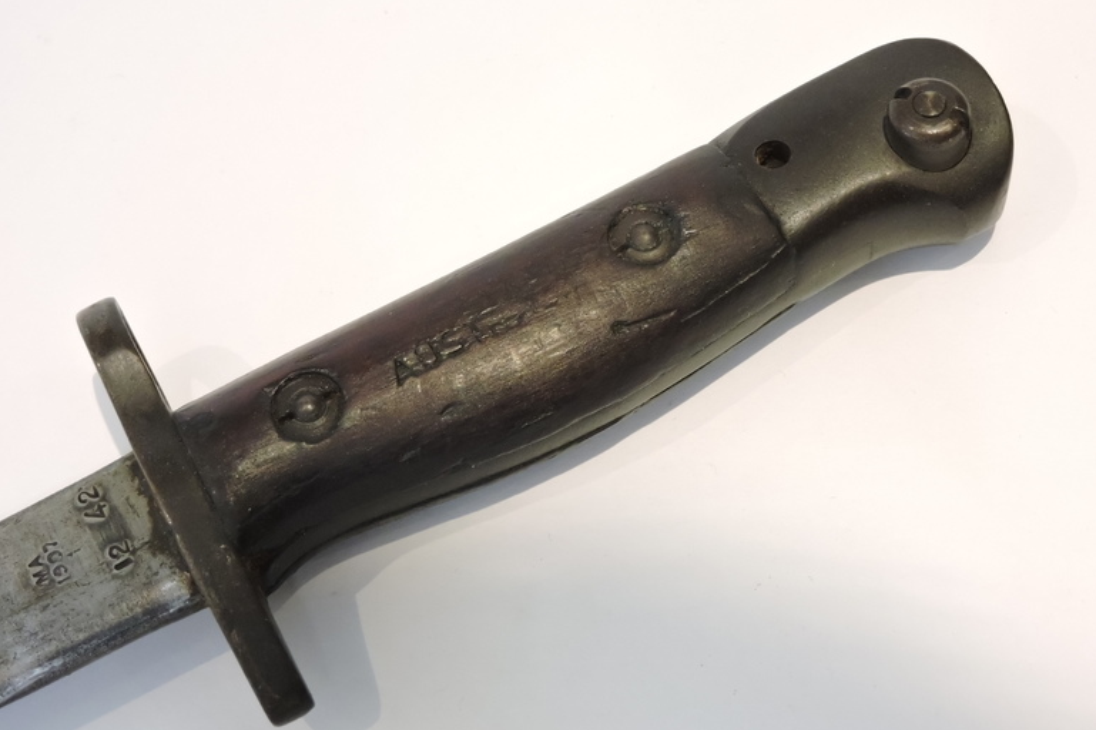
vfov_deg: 20.0
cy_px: 342
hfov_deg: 29.7
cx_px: 549
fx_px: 2069
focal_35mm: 68
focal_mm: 11.6
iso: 800
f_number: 4.2
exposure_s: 1/50
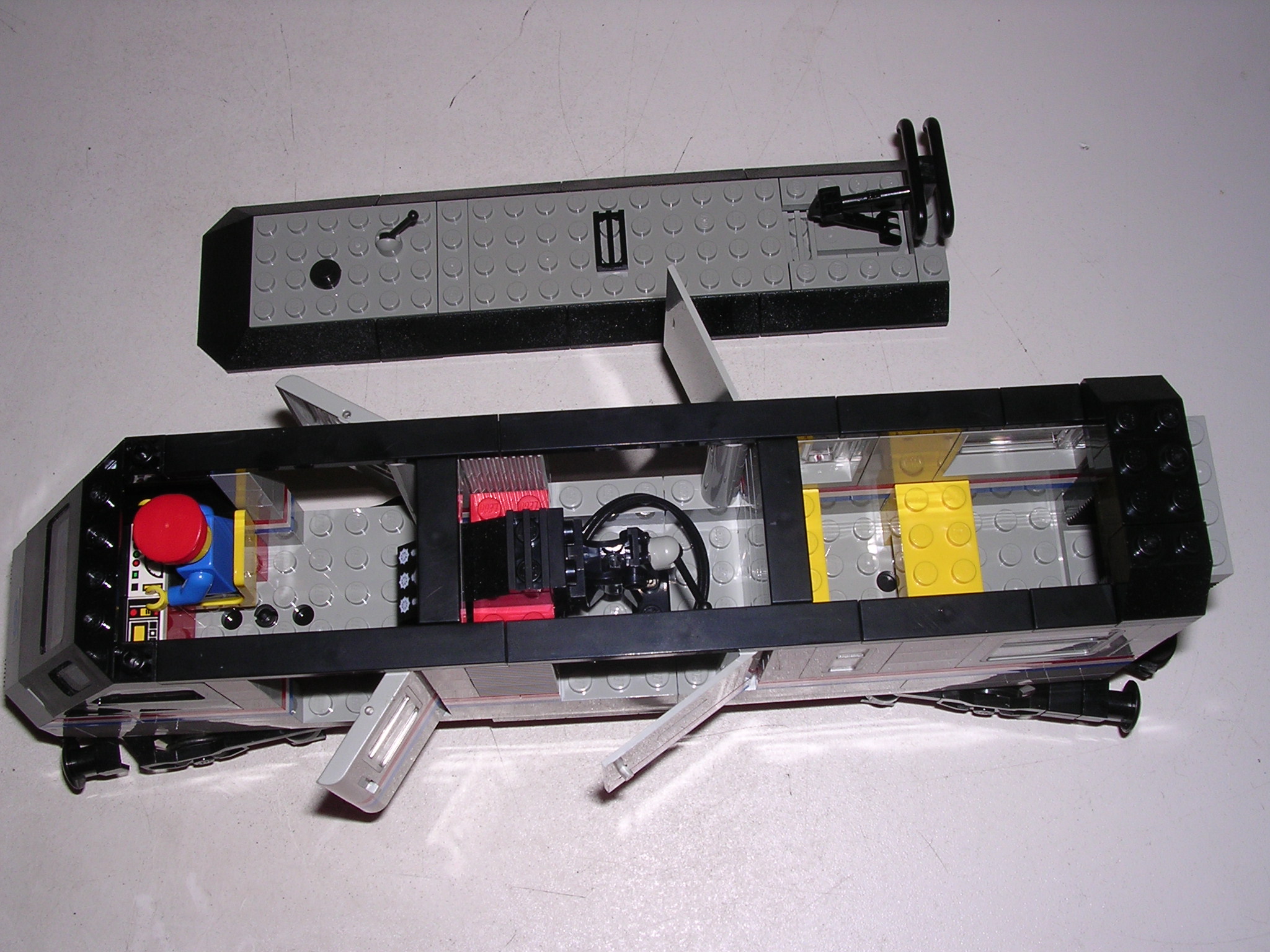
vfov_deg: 37.7
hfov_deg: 49.0
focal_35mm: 38
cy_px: 476
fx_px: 1394
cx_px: 635
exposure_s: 1/60.1
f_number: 5.6
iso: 100
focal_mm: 5.8
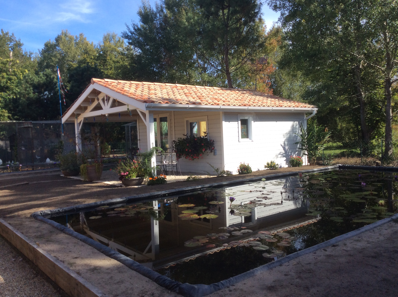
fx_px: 379
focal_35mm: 33
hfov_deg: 55.4
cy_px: 148
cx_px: 199
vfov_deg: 42.8
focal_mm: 3.3
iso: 32
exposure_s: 1/681
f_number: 2.4
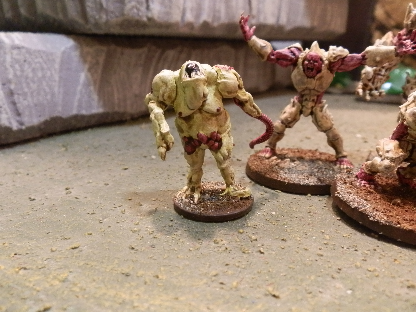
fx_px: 336
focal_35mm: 28
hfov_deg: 63.4
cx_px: 208
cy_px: 156
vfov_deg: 49.7
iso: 400
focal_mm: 5
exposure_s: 1/60
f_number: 3.1
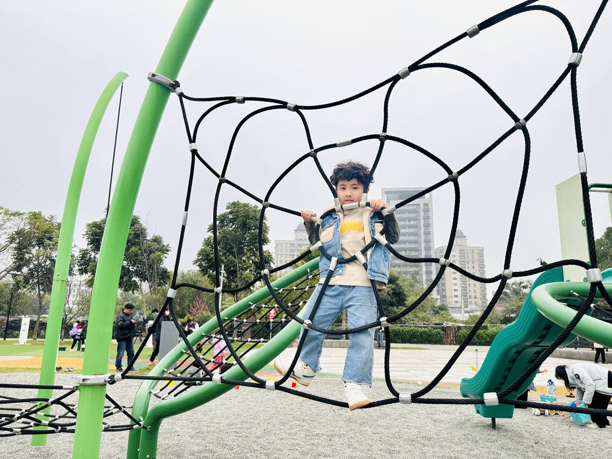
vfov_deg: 56.8
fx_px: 424
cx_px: 306
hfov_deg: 71.6
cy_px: 230
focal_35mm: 24
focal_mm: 6.86
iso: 80
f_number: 1.78
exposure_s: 1/544
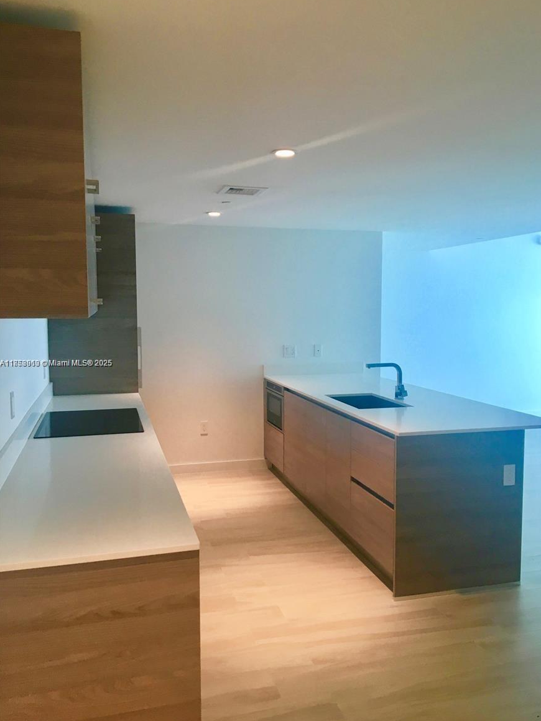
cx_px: 278
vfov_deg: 60.0
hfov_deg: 46.8
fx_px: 625
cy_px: 364
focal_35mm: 30
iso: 50
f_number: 2.2
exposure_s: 1/30
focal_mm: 4.15
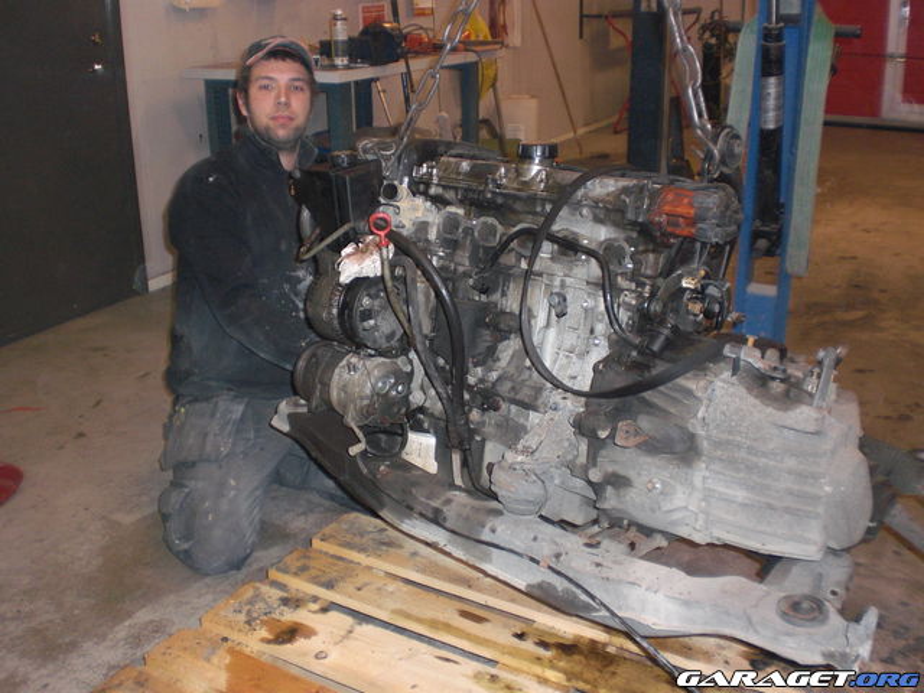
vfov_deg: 39.7
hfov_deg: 51.4
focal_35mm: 36
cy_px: 346
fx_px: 961
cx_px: 462
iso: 200
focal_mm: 6.3
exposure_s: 1/60
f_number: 3.1
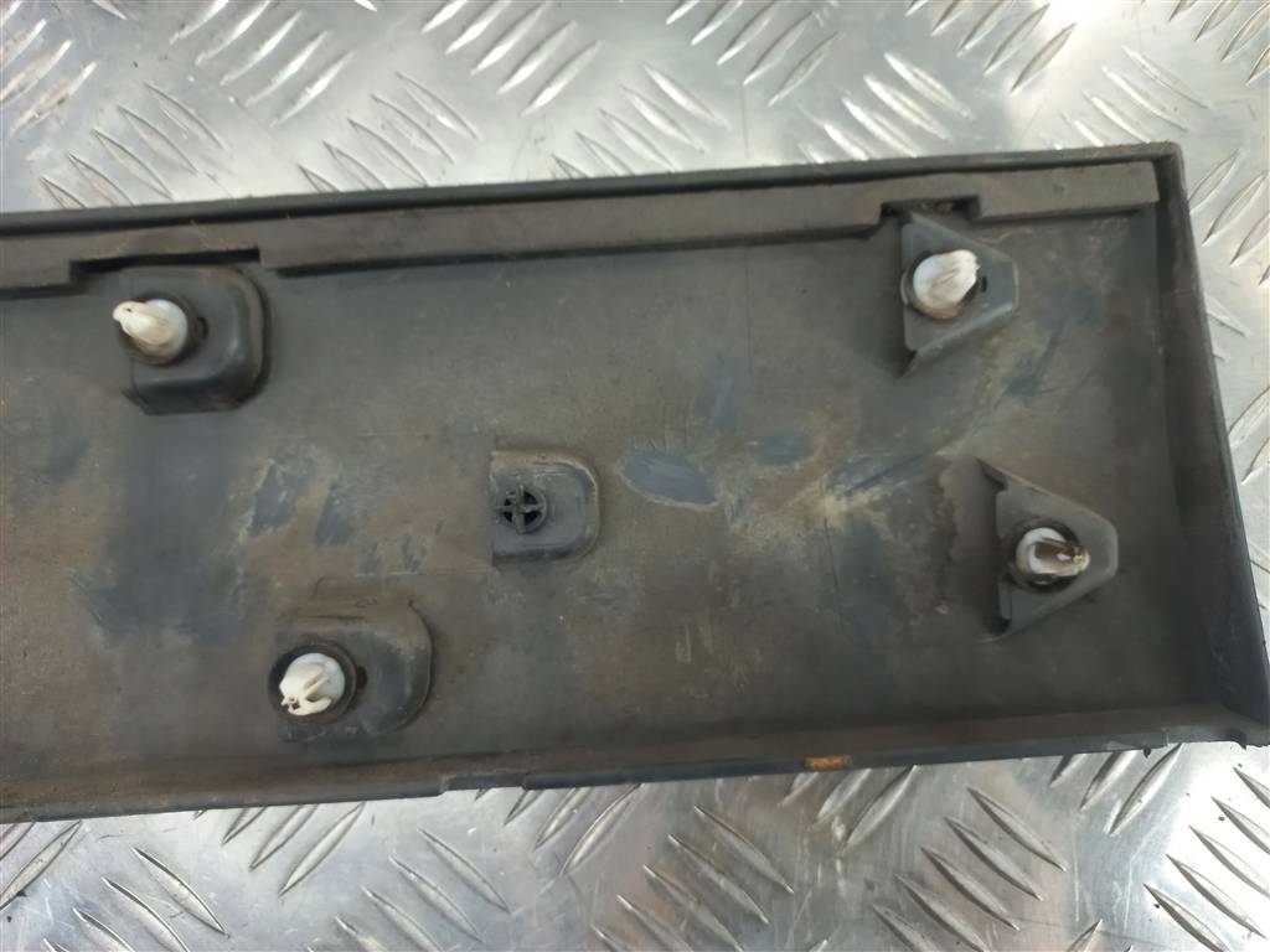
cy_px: 476
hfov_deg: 69.4
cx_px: 635
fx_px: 917
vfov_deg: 54.9
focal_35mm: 25
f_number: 1.8
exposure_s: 1/50
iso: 100
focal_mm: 4.6
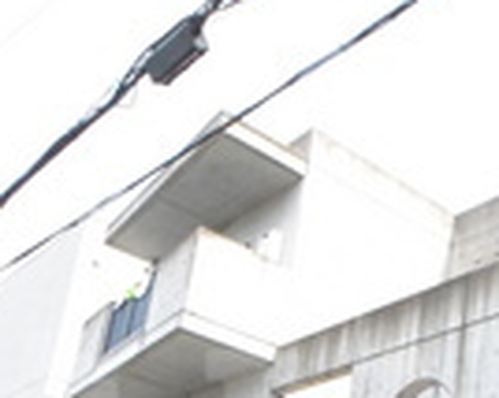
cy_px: 402
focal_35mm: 54
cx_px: 536
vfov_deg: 26.5
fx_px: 797
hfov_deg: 31.3
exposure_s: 1/500
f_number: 11
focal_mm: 8
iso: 1600
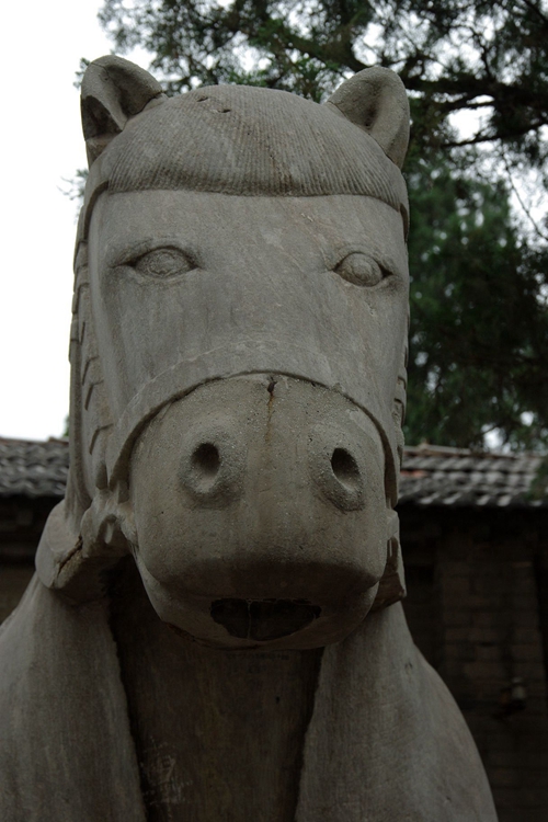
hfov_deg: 18.2
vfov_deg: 27.0
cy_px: 411
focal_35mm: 75
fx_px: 1712
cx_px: 274
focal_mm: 50
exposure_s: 1/180
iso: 200
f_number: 5.6
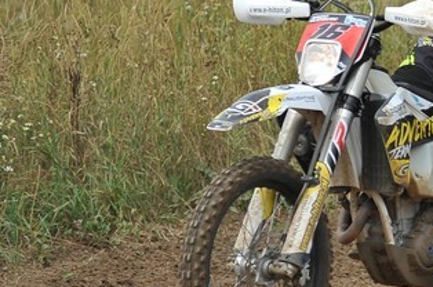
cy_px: 160
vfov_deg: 2.5
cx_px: 672
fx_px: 6662
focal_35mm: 555
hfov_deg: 3.7
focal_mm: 145
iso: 200
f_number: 3.5
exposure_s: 1/1600
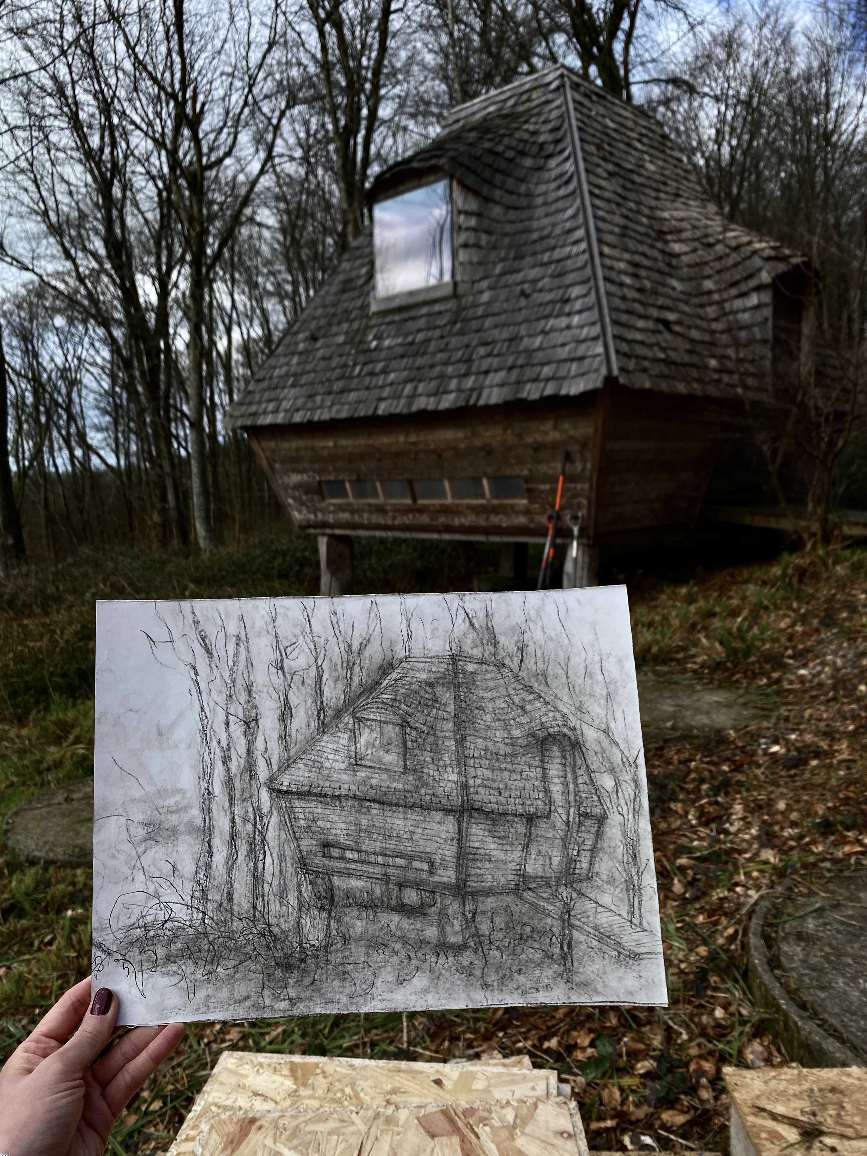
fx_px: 868
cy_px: 578
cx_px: 434
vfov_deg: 67.3
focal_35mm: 26
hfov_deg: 53.1
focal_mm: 4.25
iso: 32
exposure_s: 1/2268
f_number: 1.8
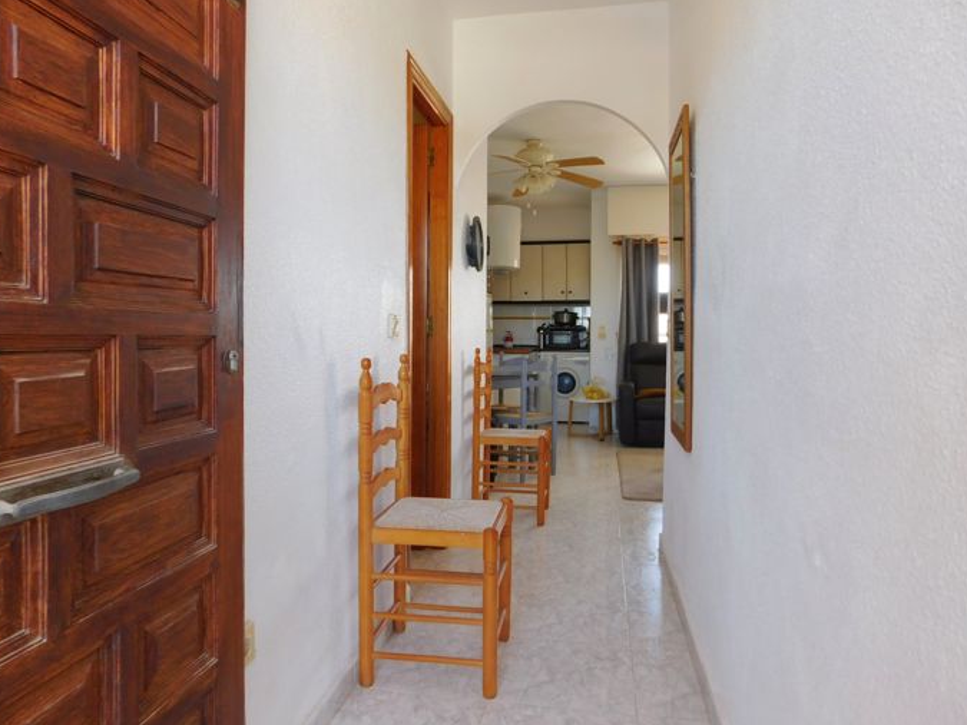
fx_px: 670
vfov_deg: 56.8
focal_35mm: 24
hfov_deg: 71.6
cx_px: 484
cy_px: 350
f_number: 3
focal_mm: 4
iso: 125
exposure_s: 1/50
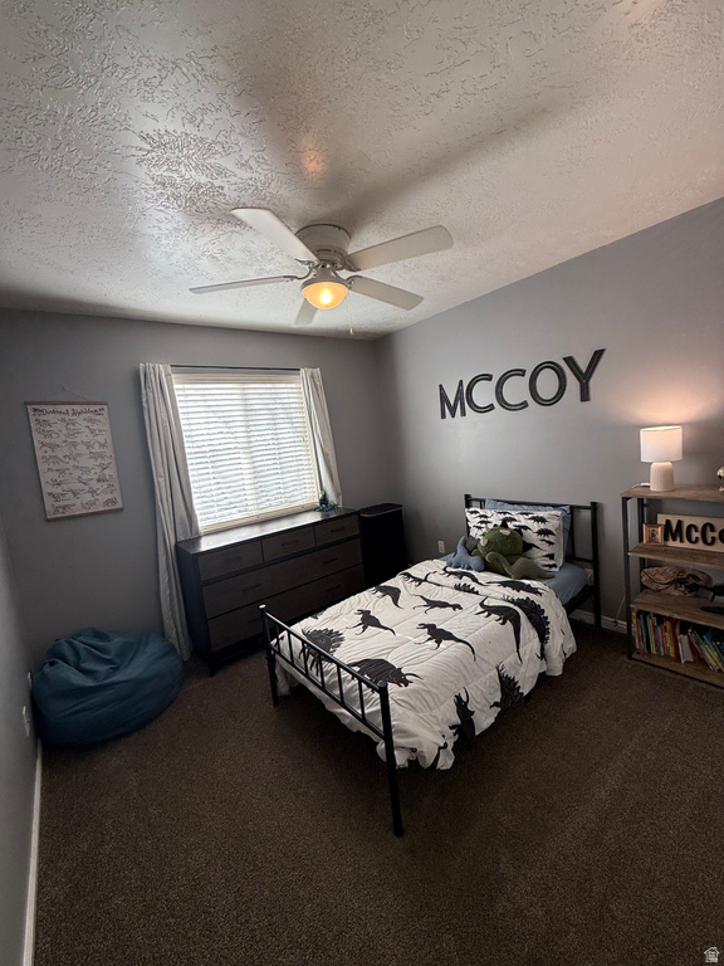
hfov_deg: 85.7
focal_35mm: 14
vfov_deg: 102.1
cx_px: 362
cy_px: 483
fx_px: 390
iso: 64
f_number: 2.2
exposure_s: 1/137
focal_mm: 2.22
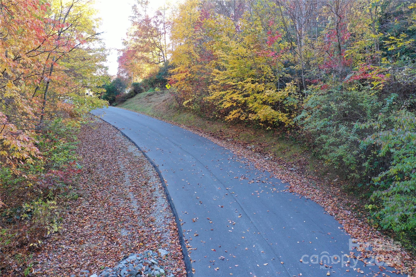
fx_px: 324
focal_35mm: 28
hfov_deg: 65.5
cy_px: 138
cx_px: 208
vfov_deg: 46.4
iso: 100
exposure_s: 1/50
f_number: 3.5
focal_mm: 10.26
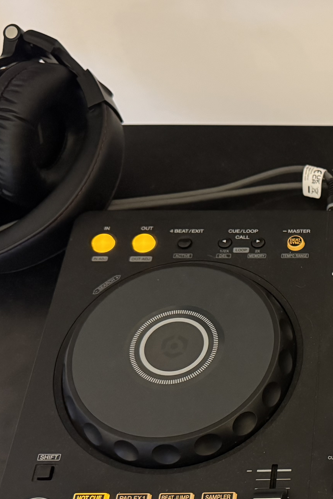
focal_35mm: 55
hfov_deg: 22.4
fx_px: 763
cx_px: 418
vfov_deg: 36.1
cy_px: 308
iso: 1000
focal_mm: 6.76
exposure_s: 1/36
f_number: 1.78
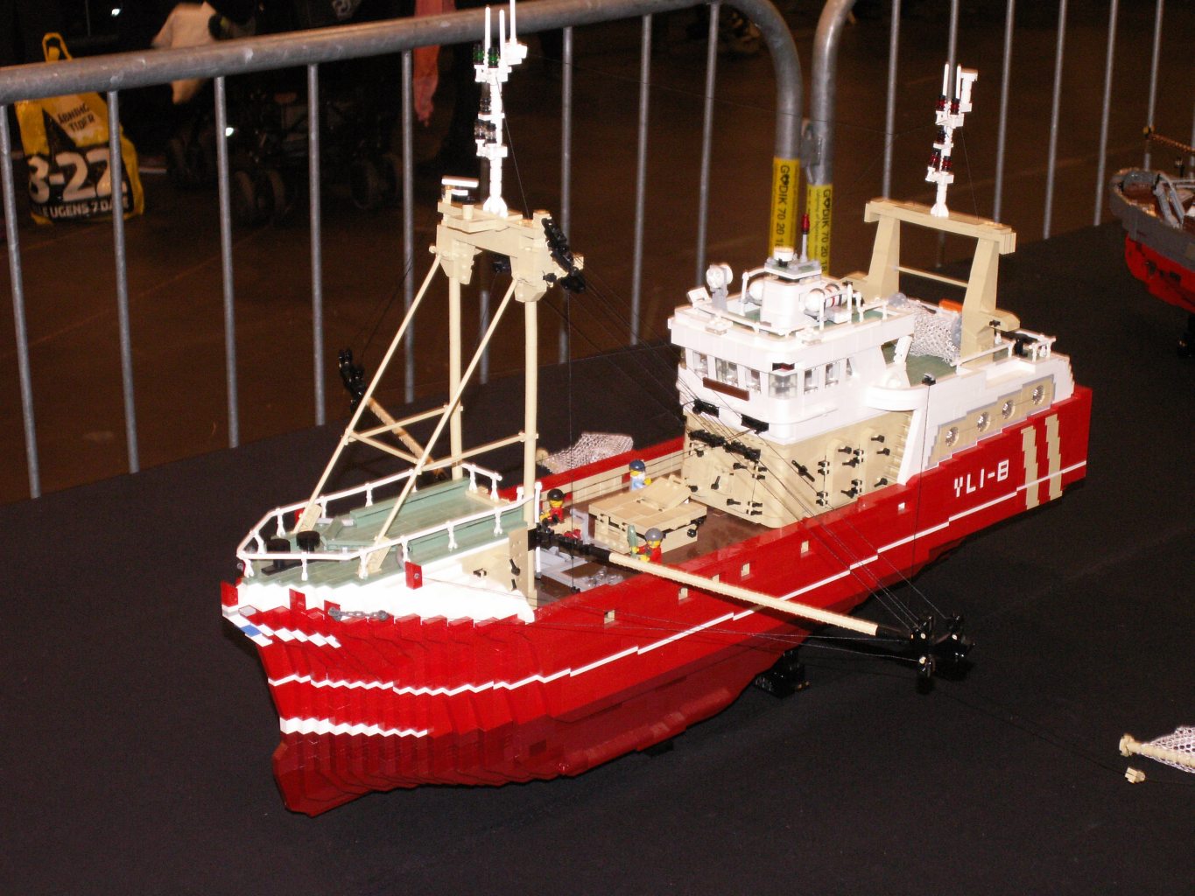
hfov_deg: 30.7
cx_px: 598
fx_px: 2175
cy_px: 448
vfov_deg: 23.3
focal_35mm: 63
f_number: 3.2
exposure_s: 1/50
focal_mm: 10.45
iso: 160
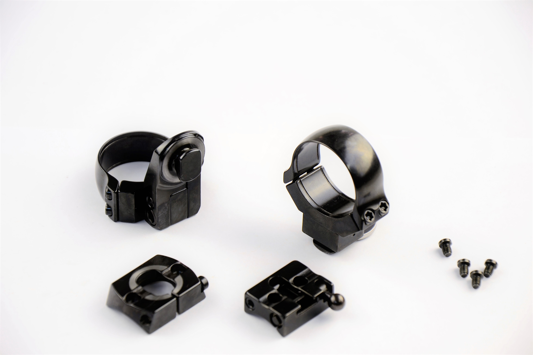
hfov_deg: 13.0
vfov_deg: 8.7
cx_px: 266
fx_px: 2332
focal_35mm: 158
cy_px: 178
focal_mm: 105
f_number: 5.6
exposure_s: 1/15
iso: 100
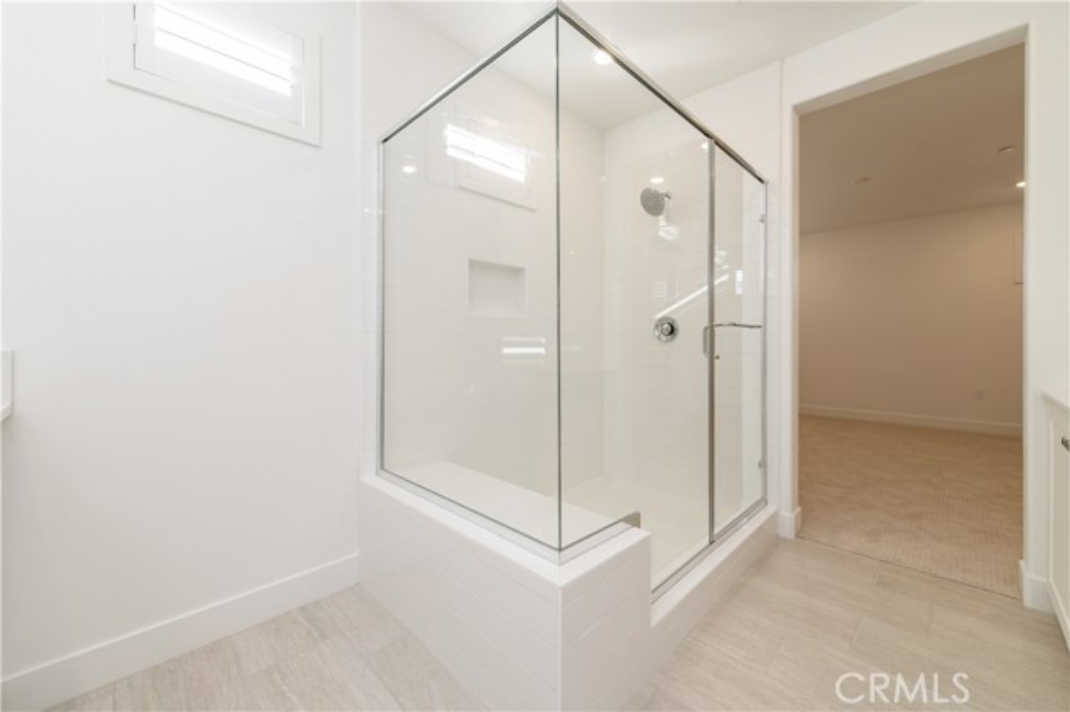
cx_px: 535
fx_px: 416
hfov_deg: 104.3
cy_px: 356
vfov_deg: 81.1
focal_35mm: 14
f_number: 4.5
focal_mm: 14
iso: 200
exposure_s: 1/80
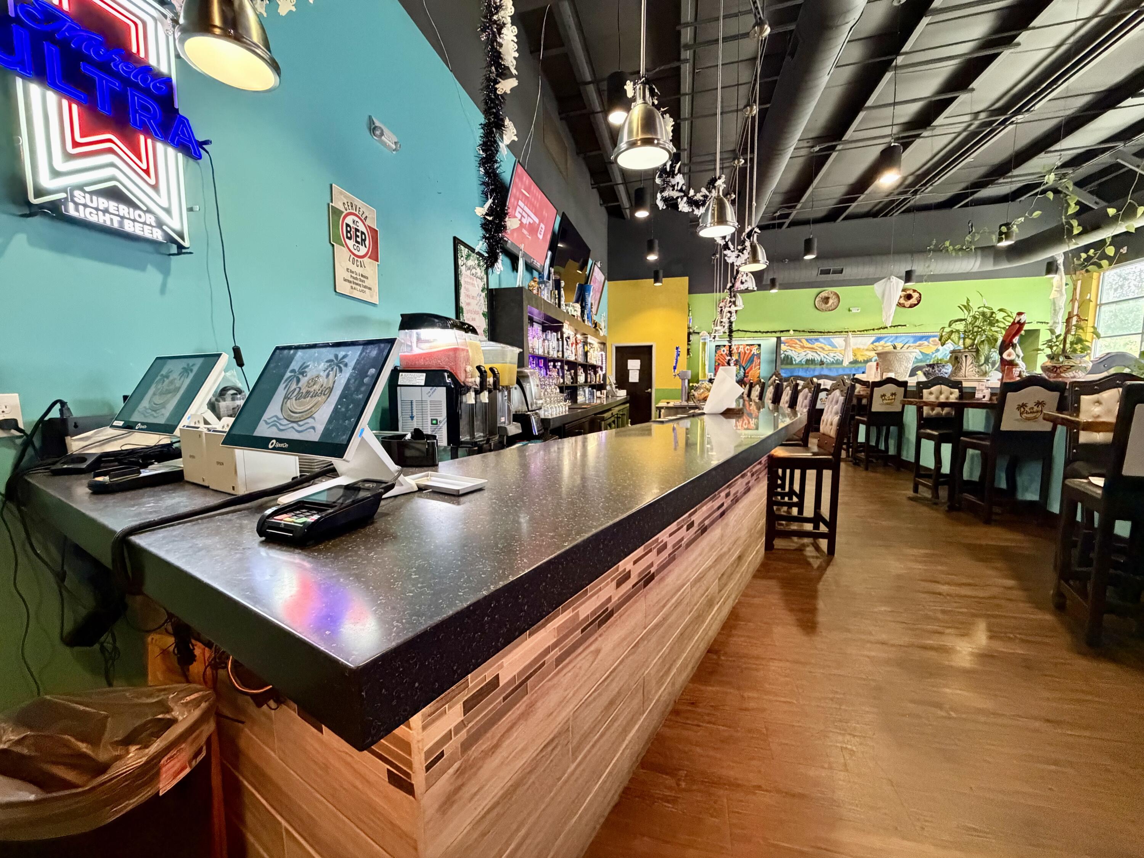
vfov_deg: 85.7
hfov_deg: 102.1
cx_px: 572
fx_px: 463
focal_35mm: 14
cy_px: 429
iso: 800
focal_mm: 2.22
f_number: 2.2
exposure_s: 1/60
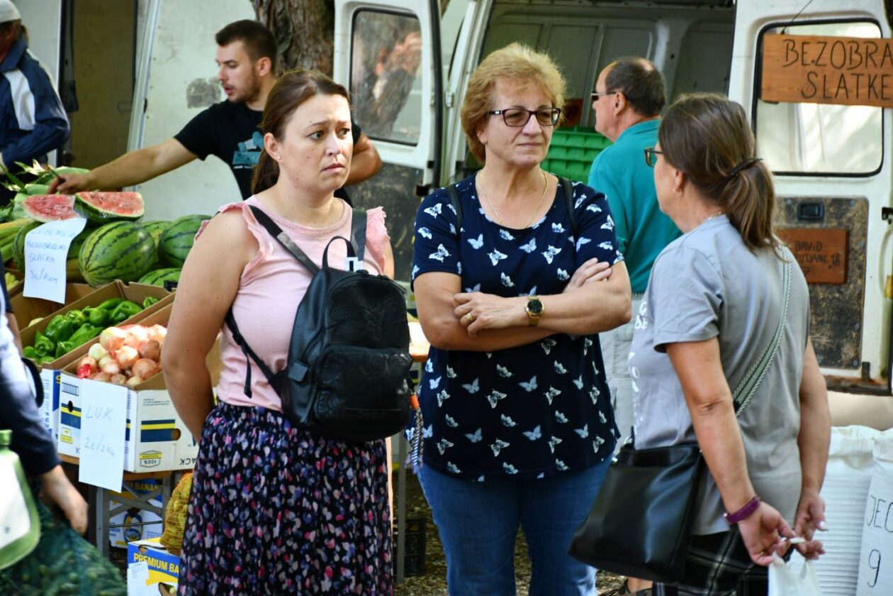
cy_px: 298
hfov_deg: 18.3
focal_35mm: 112
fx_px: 2778
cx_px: 446
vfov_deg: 12.2
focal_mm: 75
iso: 1100
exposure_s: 1/125
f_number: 5
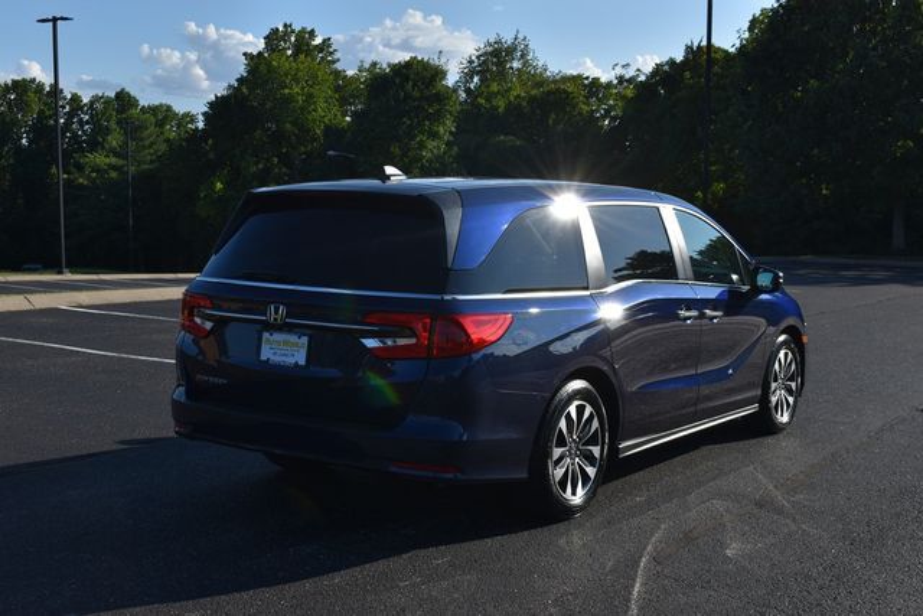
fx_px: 1192
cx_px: 462
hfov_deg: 42.3
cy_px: 308
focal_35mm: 46
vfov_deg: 29.0
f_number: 10
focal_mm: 31
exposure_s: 1/400
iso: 100
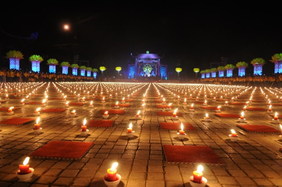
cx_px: 141
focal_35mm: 26
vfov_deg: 50.3
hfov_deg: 70.5
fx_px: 199
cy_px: 94
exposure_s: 1/20
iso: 1000
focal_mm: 17
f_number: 3.2
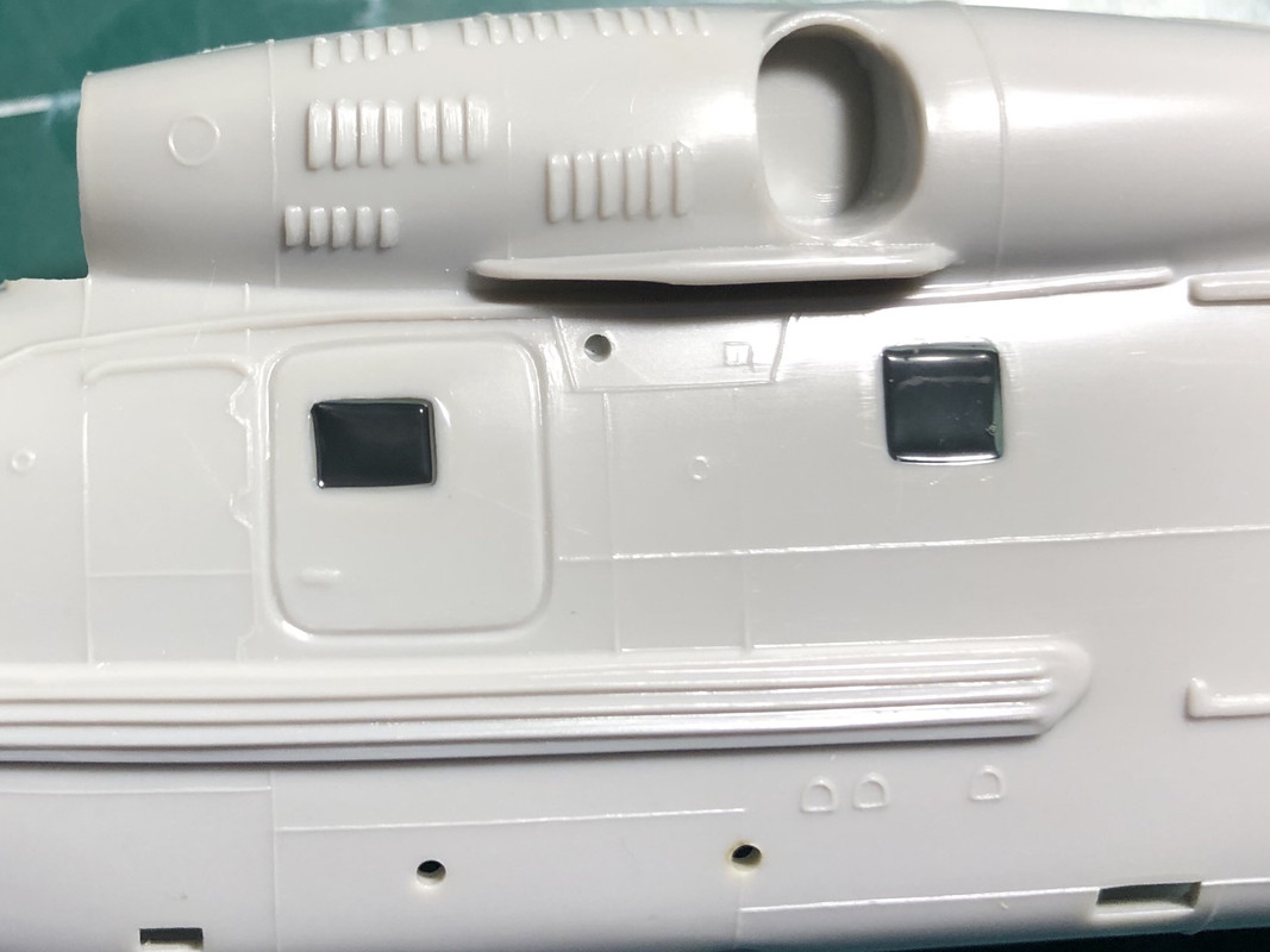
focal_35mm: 28
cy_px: 476
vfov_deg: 49.7
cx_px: 635
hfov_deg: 63.4
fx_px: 1027
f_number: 1.8
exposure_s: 1/40
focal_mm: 4
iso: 25
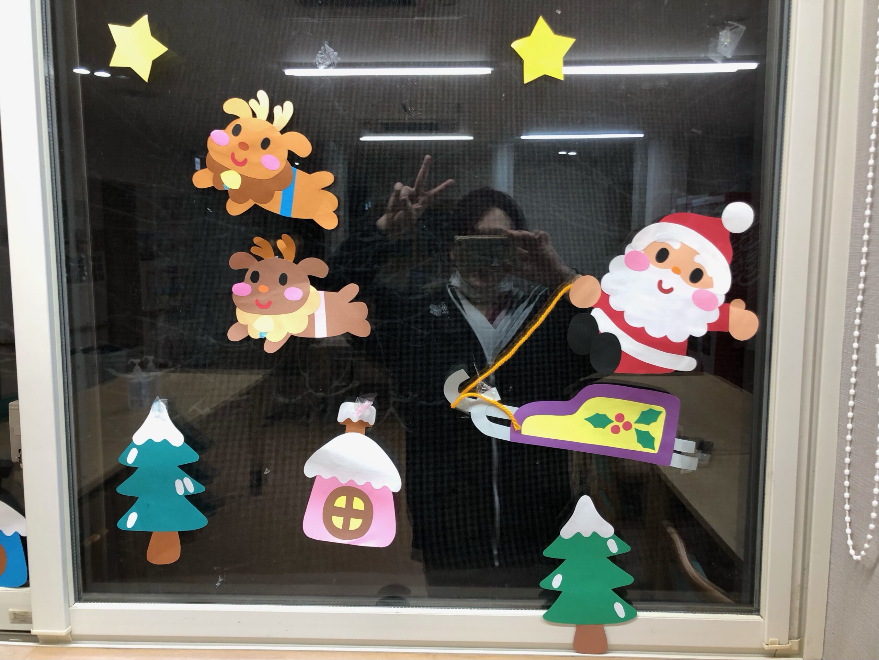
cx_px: 440
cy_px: 330
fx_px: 711
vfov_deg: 49.7
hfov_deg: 63.4
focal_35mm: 28
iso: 40
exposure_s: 1/20
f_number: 1.8
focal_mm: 3.99
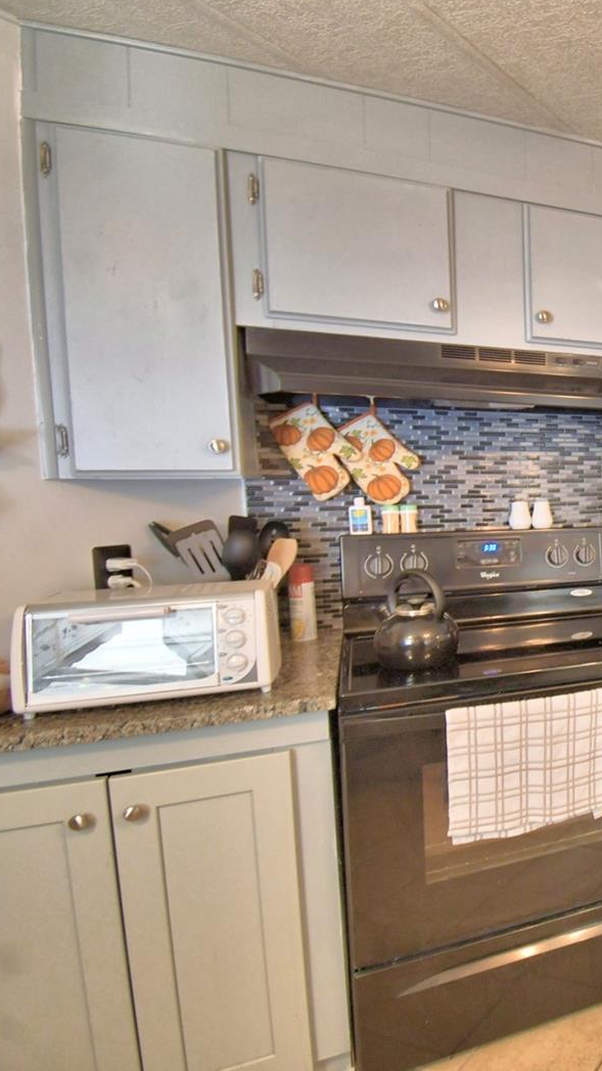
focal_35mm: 24
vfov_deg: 76.3
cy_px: 536
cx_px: 776
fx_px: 681
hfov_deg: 34.4
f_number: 4.5
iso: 720
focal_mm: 10
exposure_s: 1/30
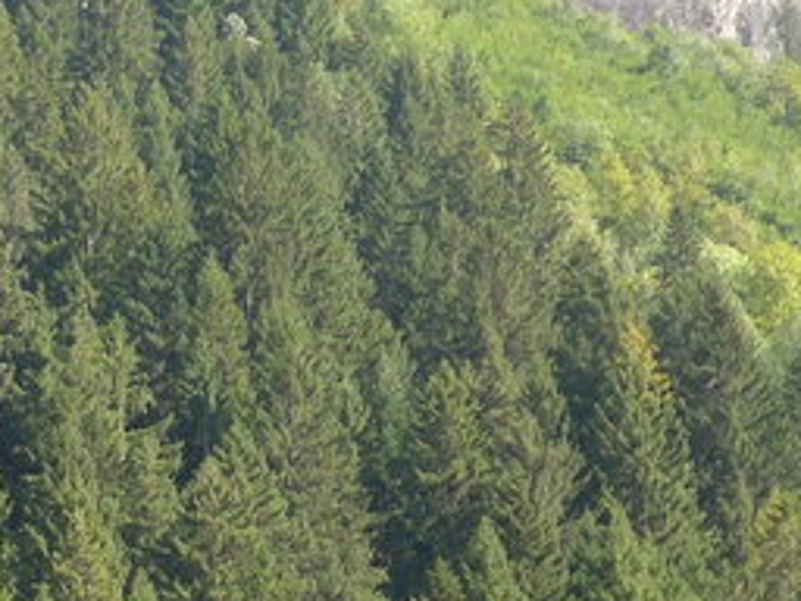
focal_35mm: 183
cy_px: 1177
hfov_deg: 10.6
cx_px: -160
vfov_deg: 7.8
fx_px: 4235
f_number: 2.8
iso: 80
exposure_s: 1/320
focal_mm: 8
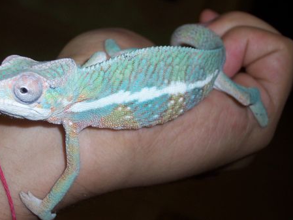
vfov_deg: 18.9
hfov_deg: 25.0
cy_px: 99
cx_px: 138
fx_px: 660
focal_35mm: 78
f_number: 3.8
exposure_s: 1/100
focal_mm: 12
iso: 100
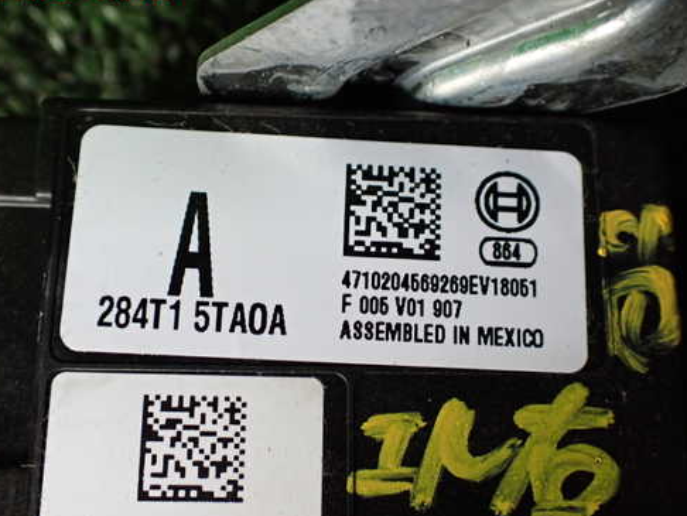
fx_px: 735
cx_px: 338
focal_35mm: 37
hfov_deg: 50.1
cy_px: 290
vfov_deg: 38.6
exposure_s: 1/125
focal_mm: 5.4
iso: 500
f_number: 2.3
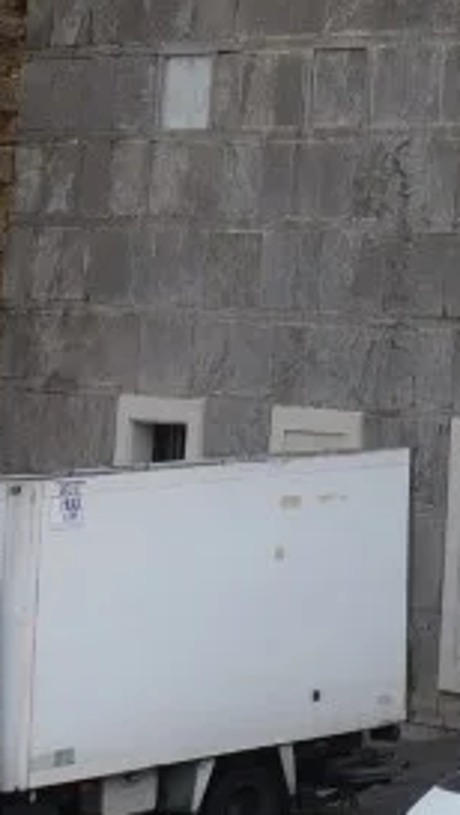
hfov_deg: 7.6
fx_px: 3094
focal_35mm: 143
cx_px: 1275
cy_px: -615
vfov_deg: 13.6
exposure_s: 1/250
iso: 100
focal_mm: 23
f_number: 5.6
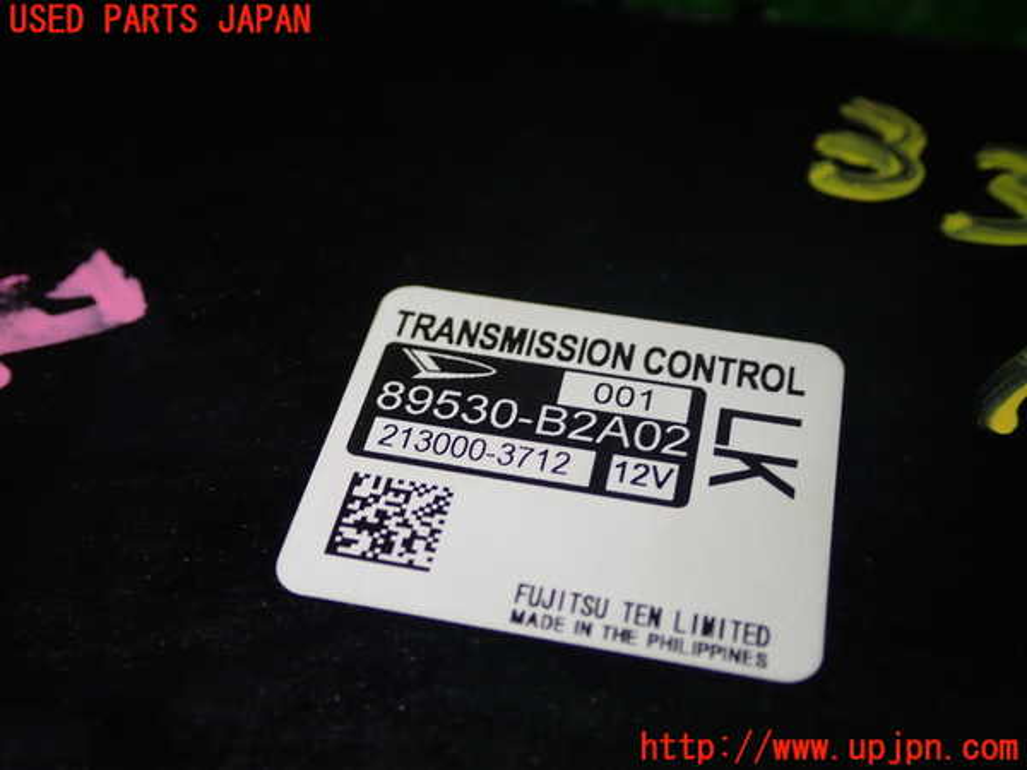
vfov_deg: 30.9
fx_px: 1394
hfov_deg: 40.4
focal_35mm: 47
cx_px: 514
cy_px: 385
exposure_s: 1/80
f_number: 3.1
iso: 200
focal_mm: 8.4
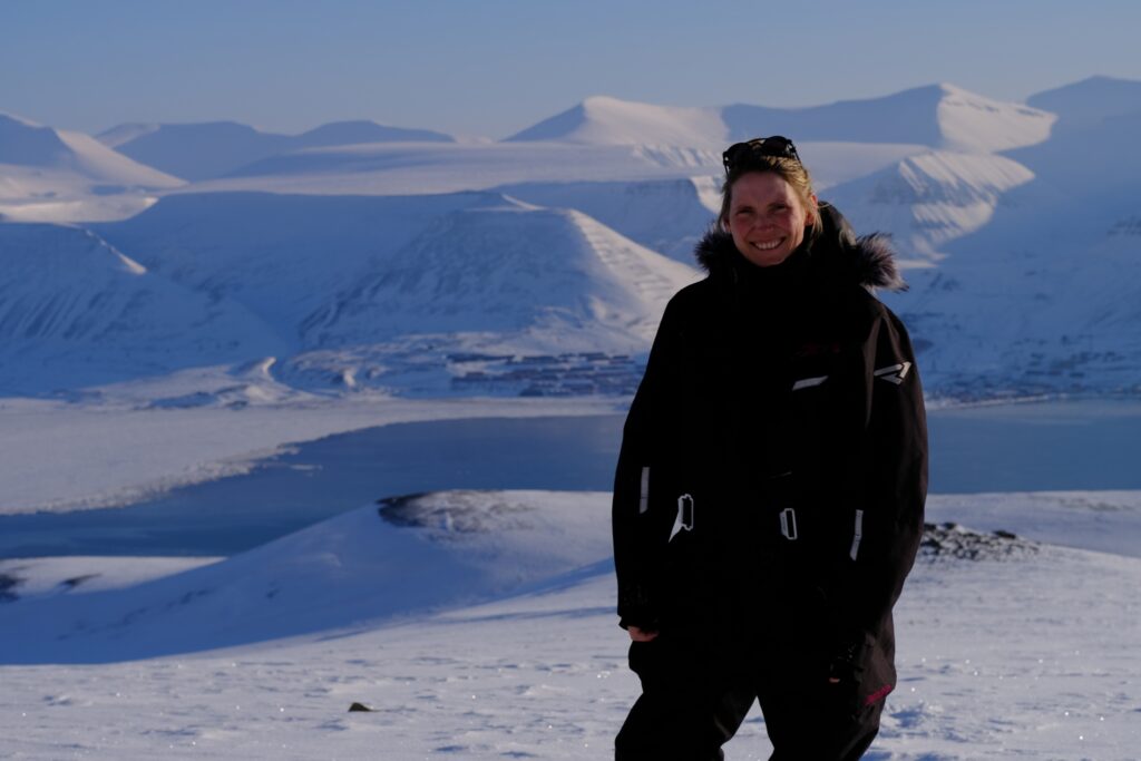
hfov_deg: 27.0
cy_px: 380
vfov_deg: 18.2
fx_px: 2377
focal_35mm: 75
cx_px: 570
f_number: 5.6
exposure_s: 1/1700
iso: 160
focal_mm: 50
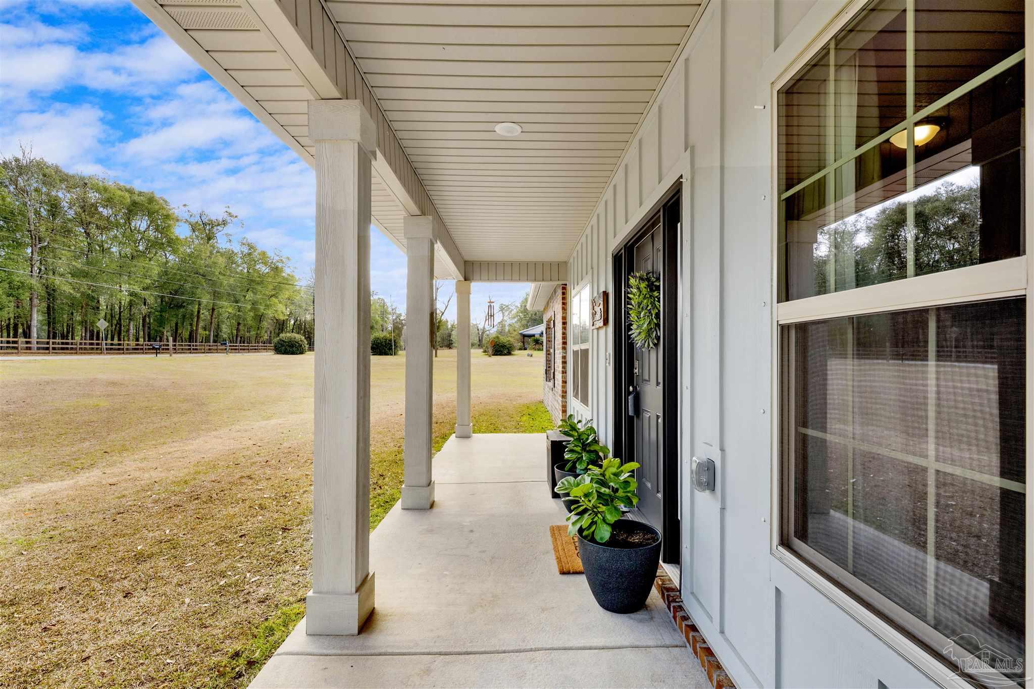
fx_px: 445
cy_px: 344
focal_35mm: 16
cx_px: 517
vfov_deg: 75.5
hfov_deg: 98.5
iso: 500
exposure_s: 1/160
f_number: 11
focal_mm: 15.5
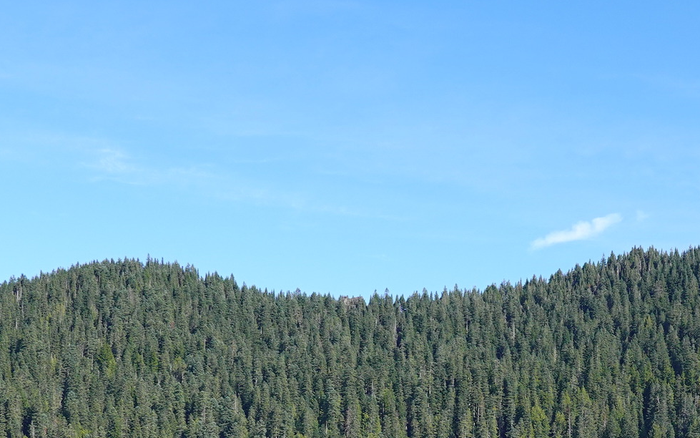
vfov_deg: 13.6
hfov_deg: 21.9
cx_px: 503
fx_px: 1793
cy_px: 497
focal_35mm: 94
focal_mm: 12.25
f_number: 4
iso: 100
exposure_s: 1/400
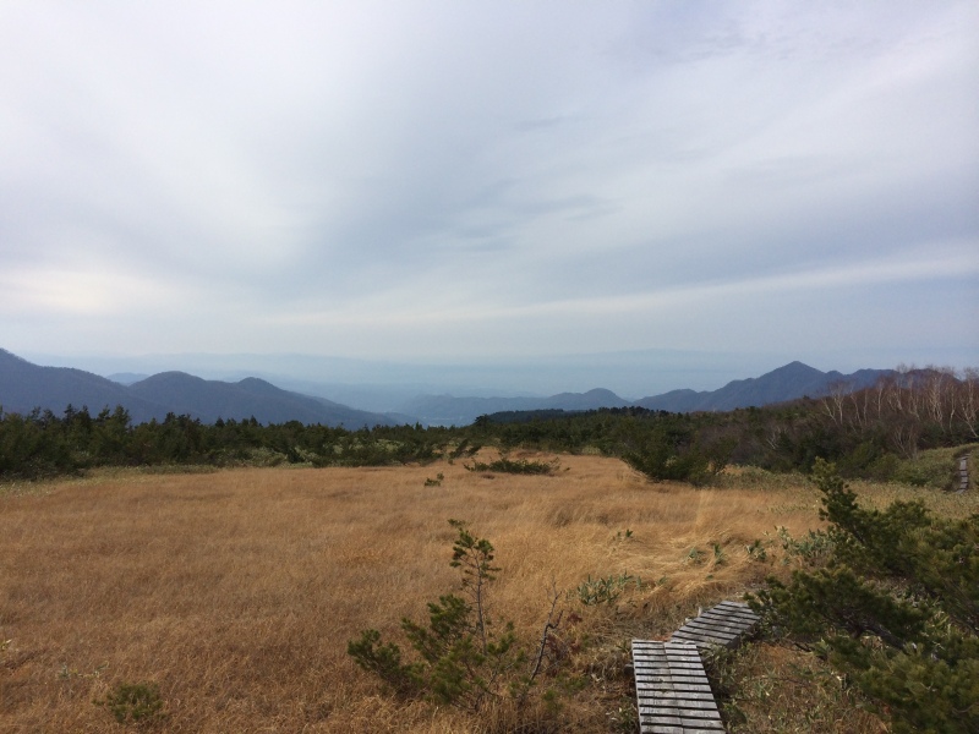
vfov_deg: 46.8
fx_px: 848
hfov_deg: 60.0
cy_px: 367
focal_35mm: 30
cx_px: 490
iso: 40
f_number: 2.2
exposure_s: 1/2933
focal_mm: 4.12
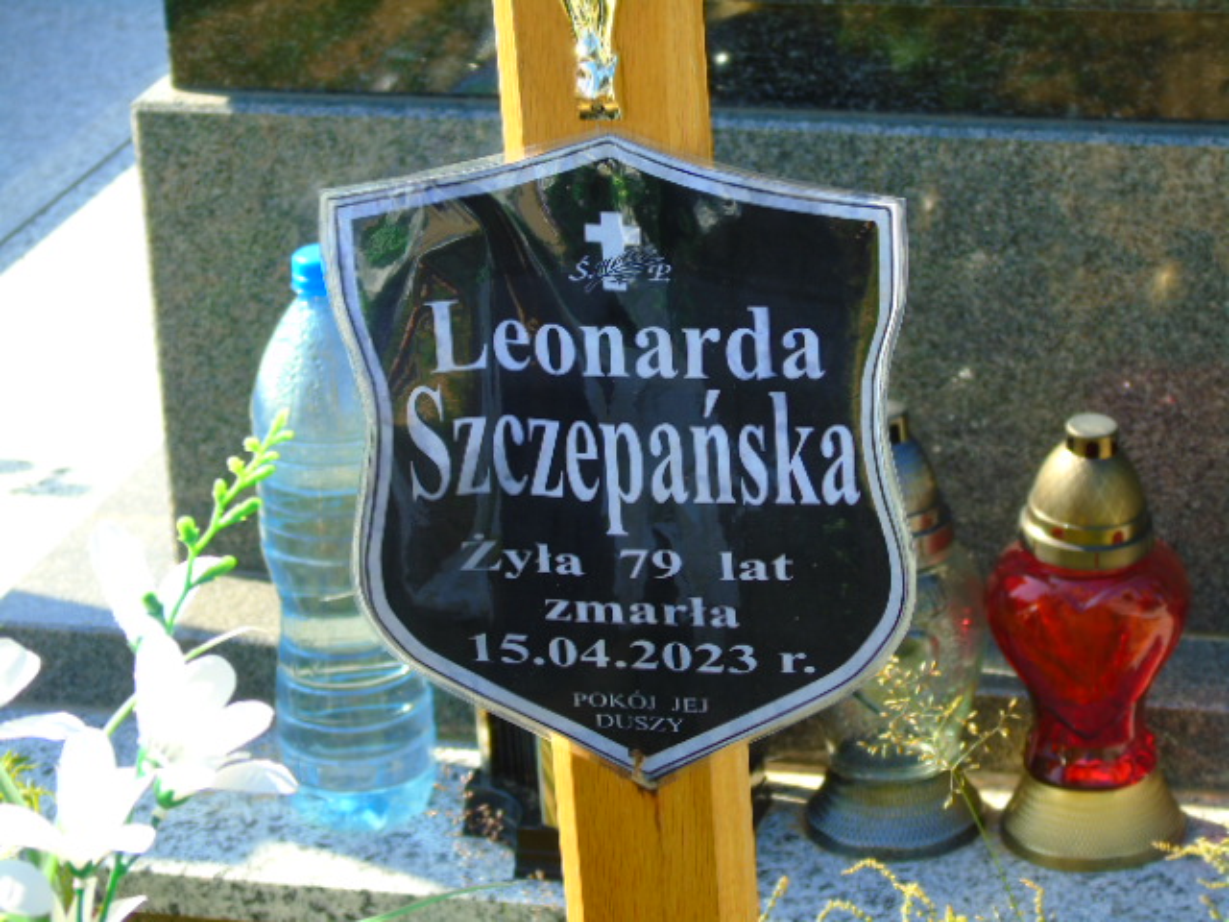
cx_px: 614
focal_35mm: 124
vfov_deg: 12.0
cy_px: 461
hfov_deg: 15.9
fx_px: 4402
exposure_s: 1/125
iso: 80
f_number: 4.6
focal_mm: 22
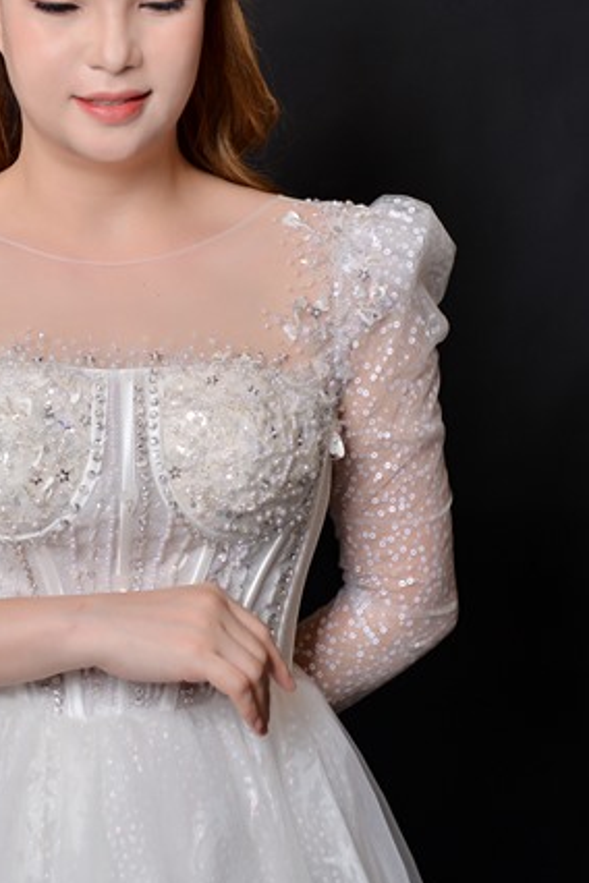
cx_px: 106
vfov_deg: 15.0
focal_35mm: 137
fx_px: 3362
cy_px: 364
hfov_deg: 10.0
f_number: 4
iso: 250
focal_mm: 70
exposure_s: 1/160
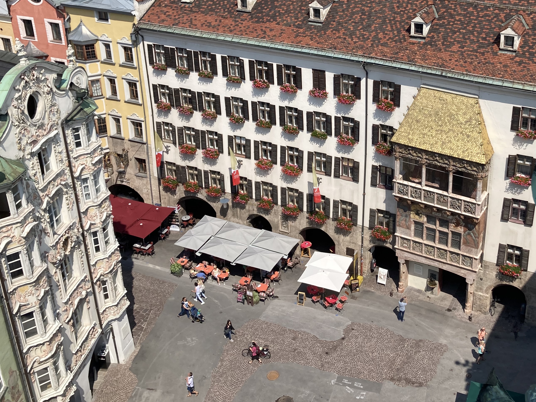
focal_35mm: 44
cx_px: 370
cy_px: 104
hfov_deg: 42.2
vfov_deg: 32.3
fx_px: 681
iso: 20
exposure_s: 1/2288
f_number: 1.8
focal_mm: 3.99
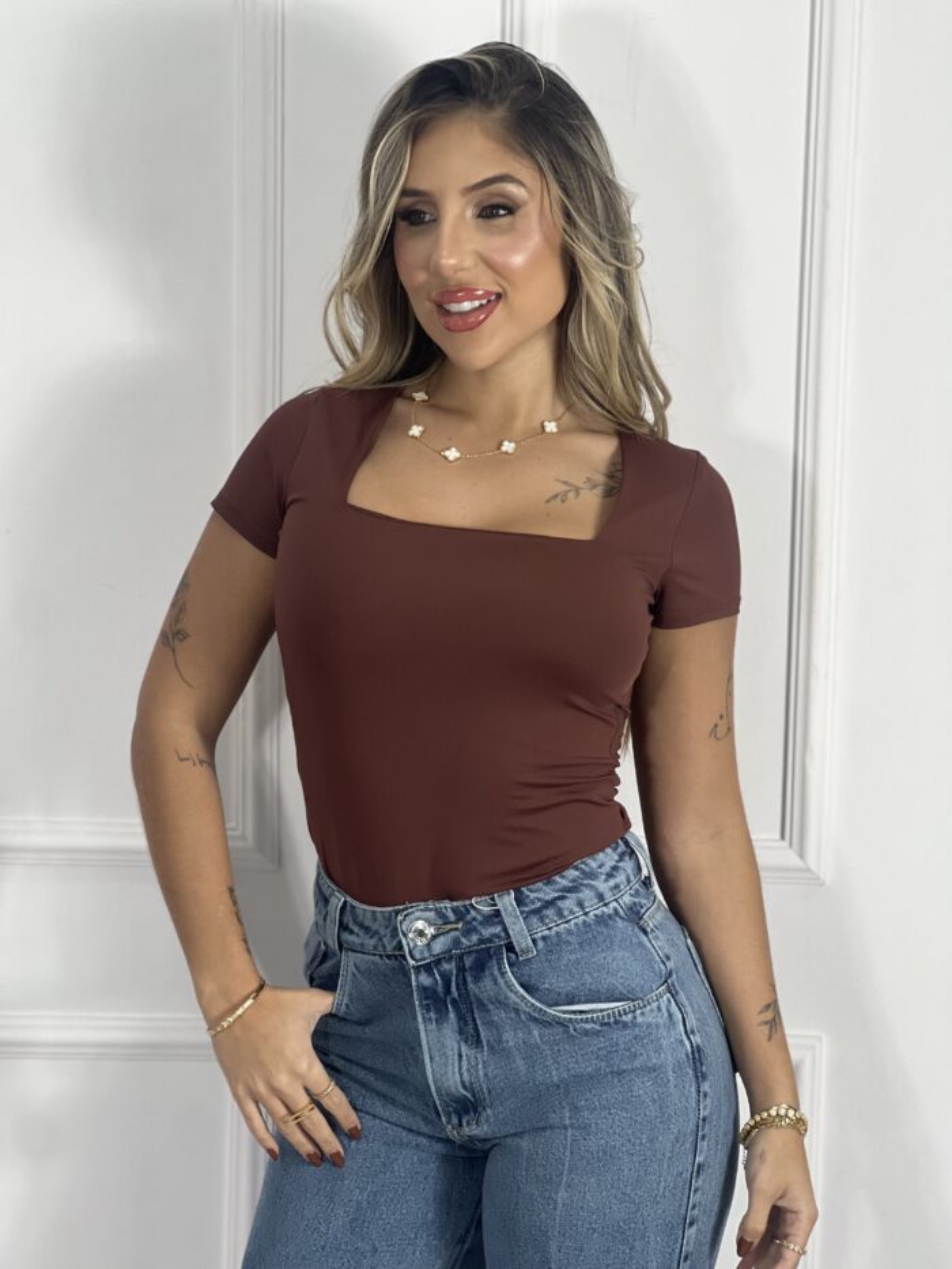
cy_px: 634
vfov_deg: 25.3
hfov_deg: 19.1
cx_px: 476
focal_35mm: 77
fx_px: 2823
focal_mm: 9
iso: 125
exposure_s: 1/120
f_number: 2.8
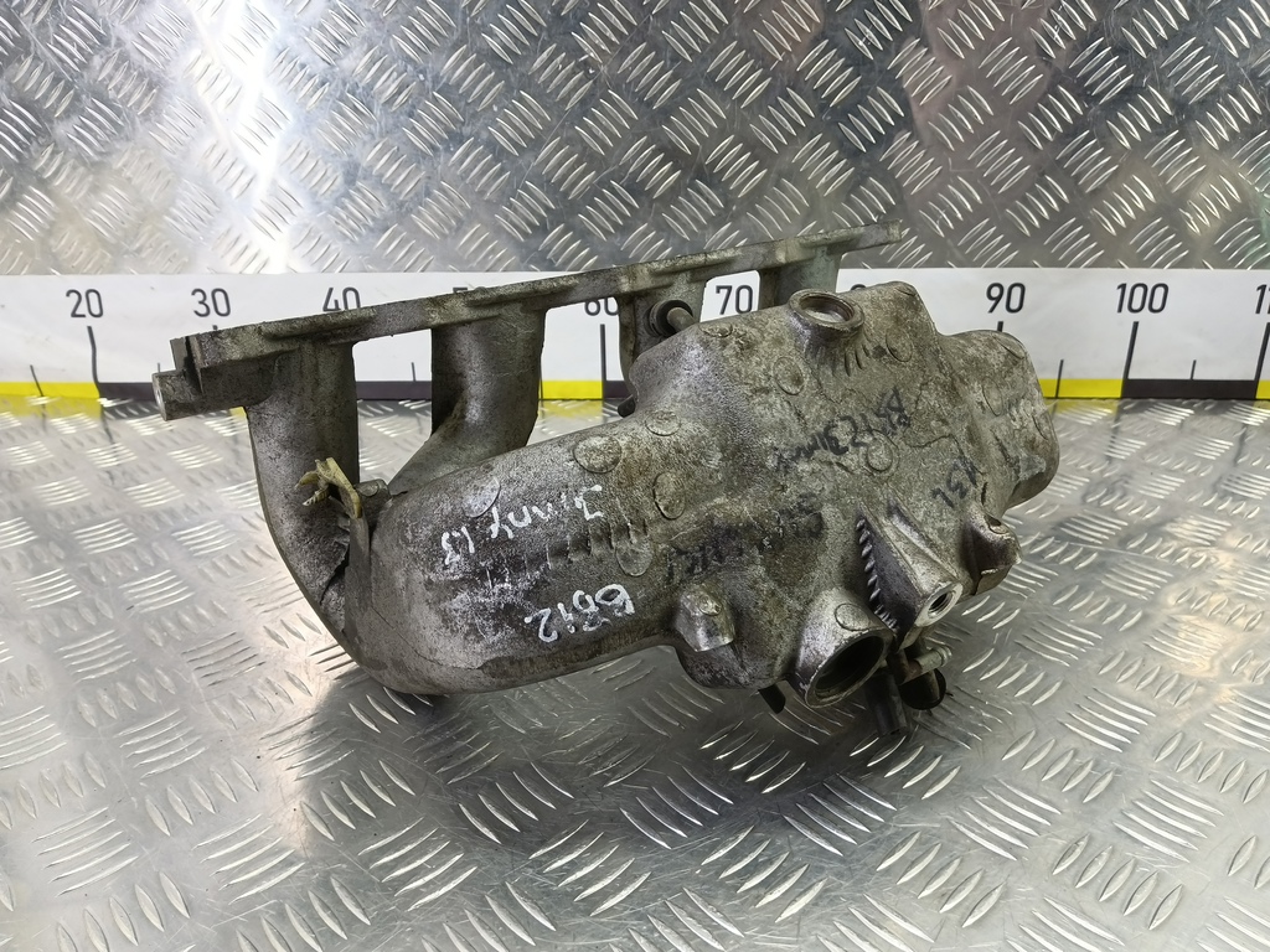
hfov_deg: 73.9
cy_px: 476
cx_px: 635
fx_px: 844
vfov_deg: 58.9
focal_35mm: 23
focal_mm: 4.11
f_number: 1.6
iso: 166
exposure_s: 1/50
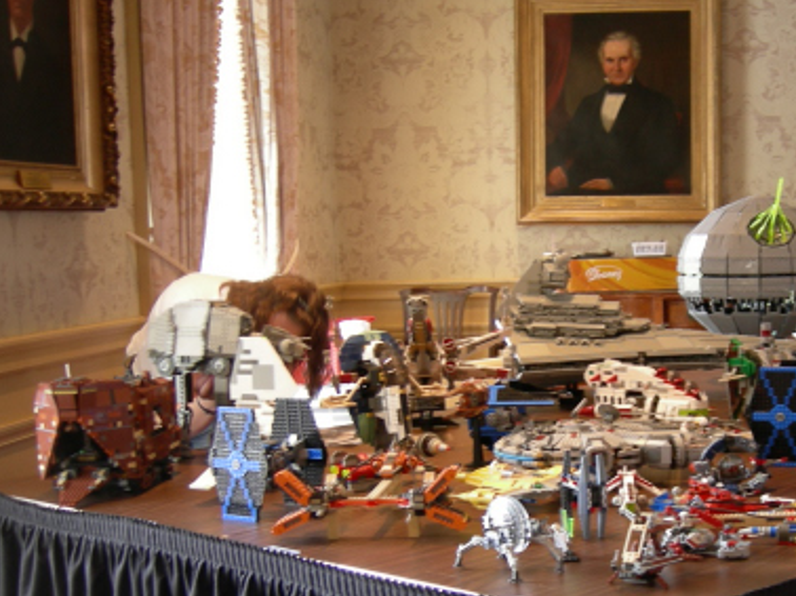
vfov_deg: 23.9
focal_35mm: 61
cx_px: 619
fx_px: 1402
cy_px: 379
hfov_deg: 31.0
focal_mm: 7.5
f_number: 2.7
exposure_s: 1/4.9
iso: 64
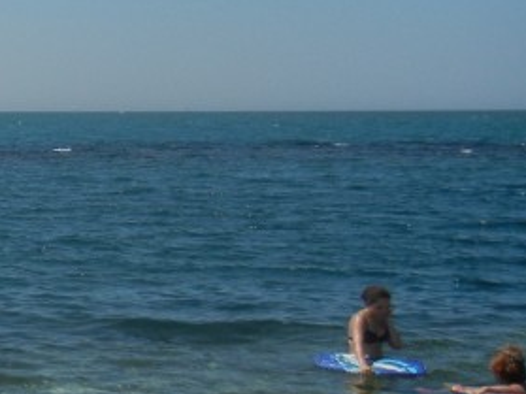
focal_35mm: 110
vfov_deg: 13.5
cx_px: -396
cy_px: 189
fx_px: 1671
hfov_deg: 15.6
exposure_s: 1/778
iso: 160
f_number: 7
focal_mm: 5.4
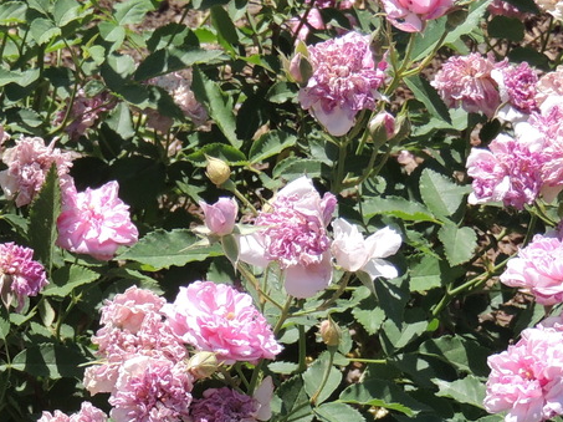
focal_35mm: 198
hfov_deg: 10.0
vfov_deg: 7.5
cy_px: 370
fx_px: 3218
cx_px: 70
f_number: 3.9
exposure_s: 1/640
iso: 100
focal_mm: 12.4
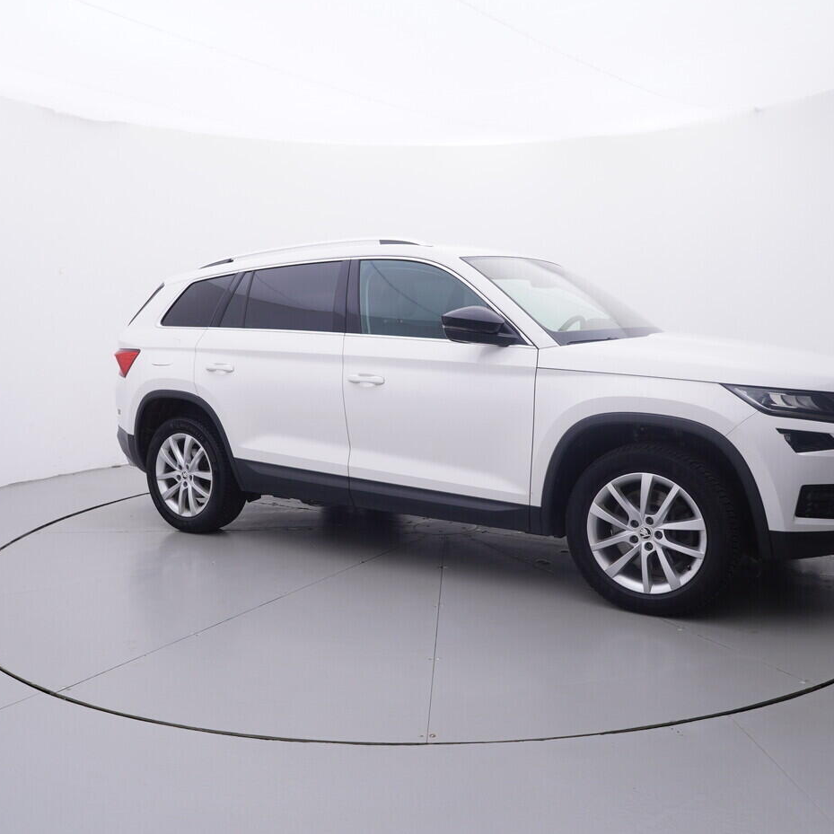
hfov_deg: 54.5
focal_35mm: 30
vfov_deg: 54.6
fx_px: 808
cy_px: 420
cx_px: 446
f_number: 5
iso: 200
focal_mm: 15
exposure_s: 1/80
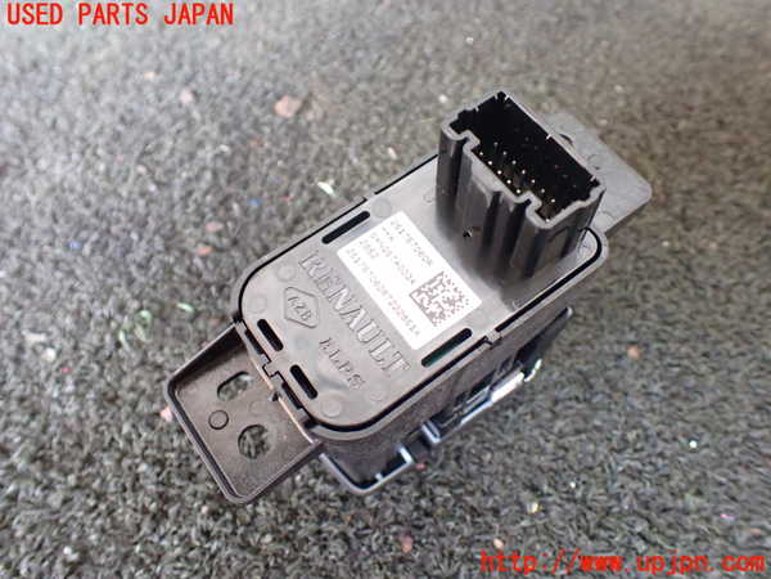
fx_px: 668
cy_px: 290
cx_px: 386
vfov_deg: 46.8
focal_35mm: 30
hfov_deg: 60.0
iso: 800
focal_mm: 5.4
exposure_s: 1/60
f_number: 2.3
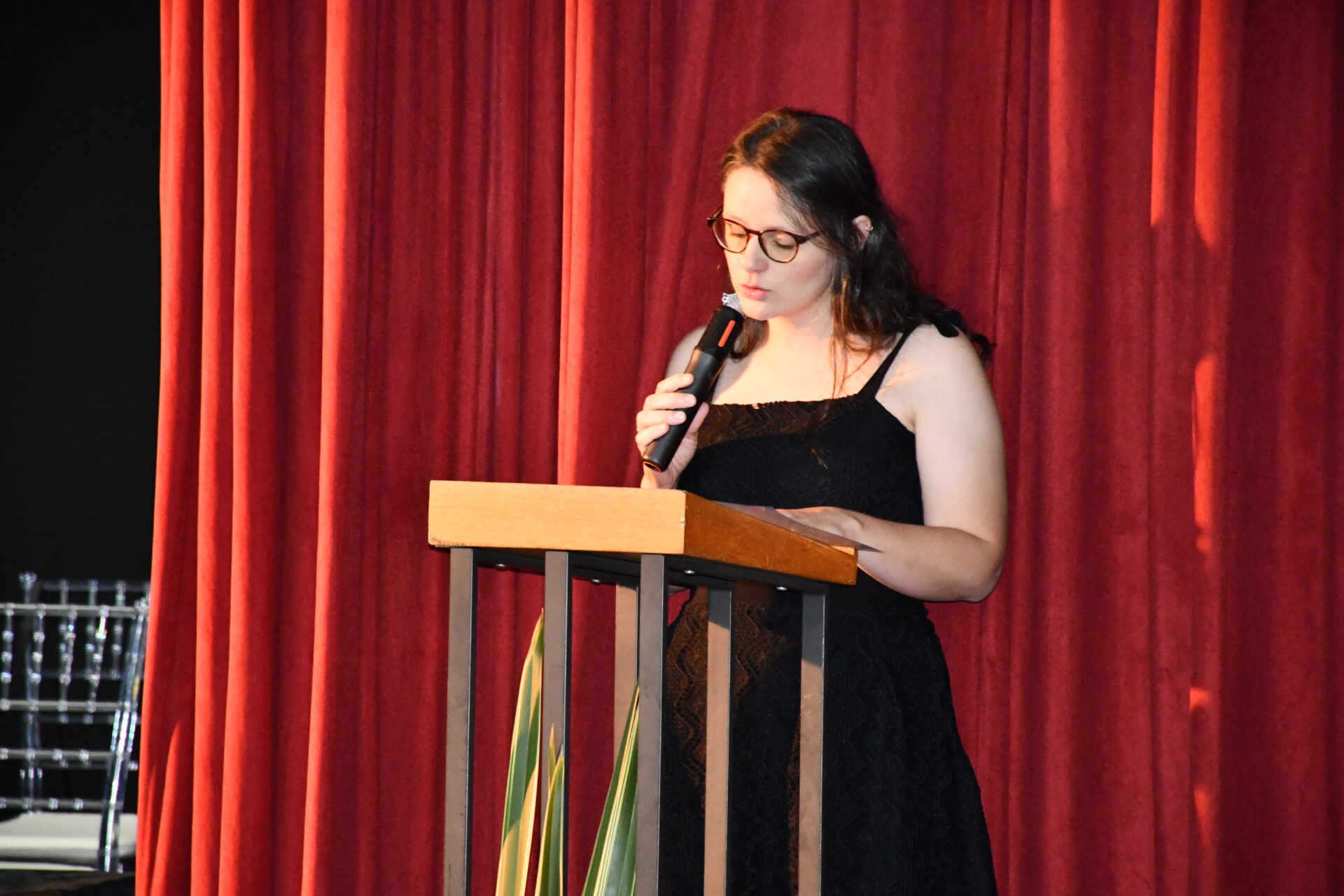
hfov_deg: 9.8
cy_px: 448
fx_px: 7839
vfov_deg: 6.5
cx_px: 672
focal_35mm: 210
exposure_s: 1/60
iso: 6400
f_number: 5.6
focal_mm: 140
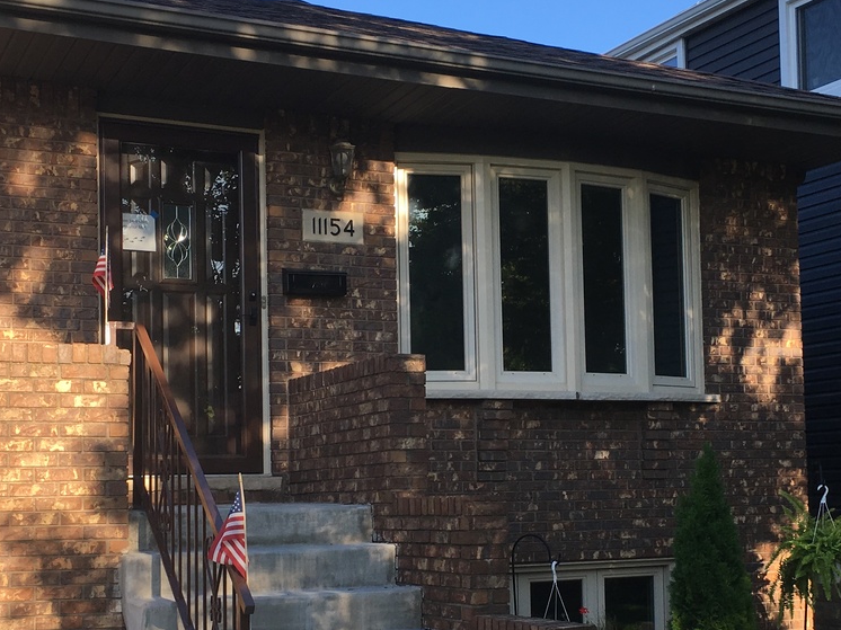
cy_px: 428
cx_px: 443
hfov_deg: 34.4
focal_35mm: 56
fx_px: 1360
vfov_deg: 25.9
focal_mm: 4.15
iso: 25
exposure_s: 1/509
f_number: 2.2
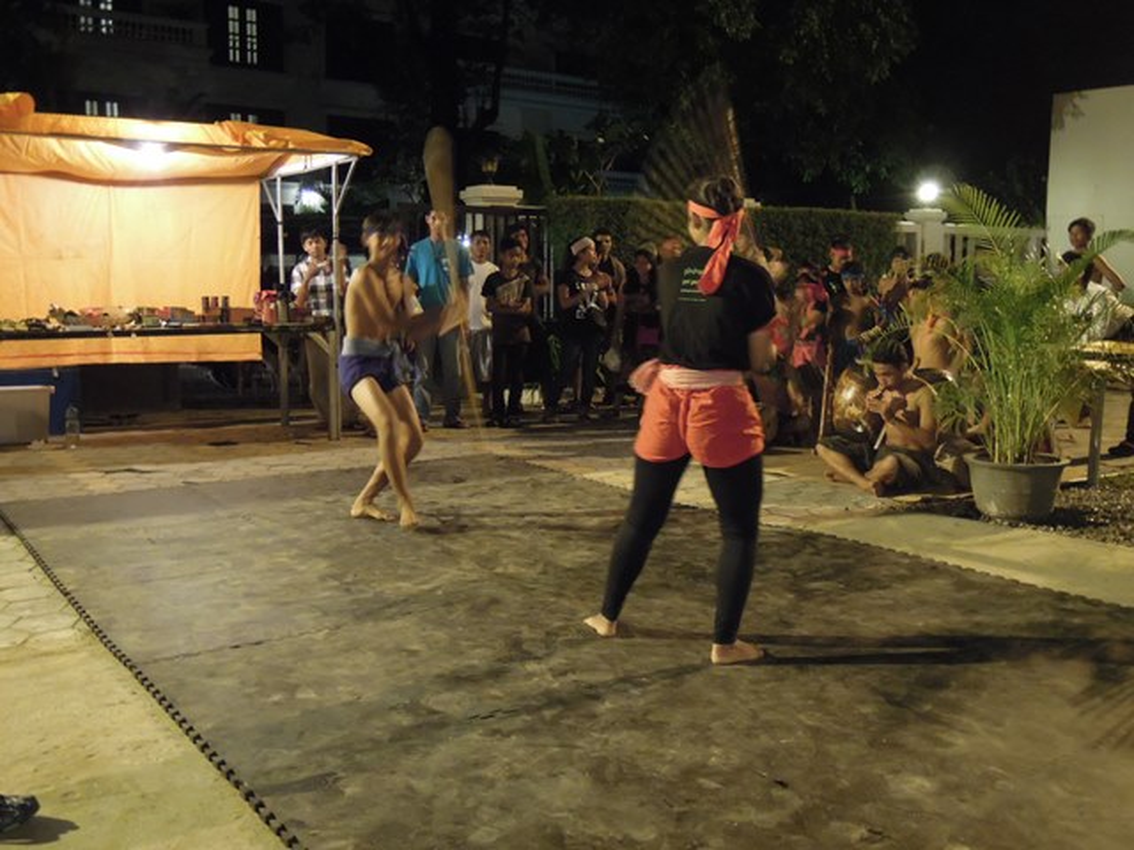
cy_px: 425
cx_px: 567
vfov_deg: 40.7
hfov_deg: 52.6
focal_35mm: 35
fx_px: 1147
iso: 800
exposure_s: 1/8
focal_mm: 6.3
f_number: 2.5
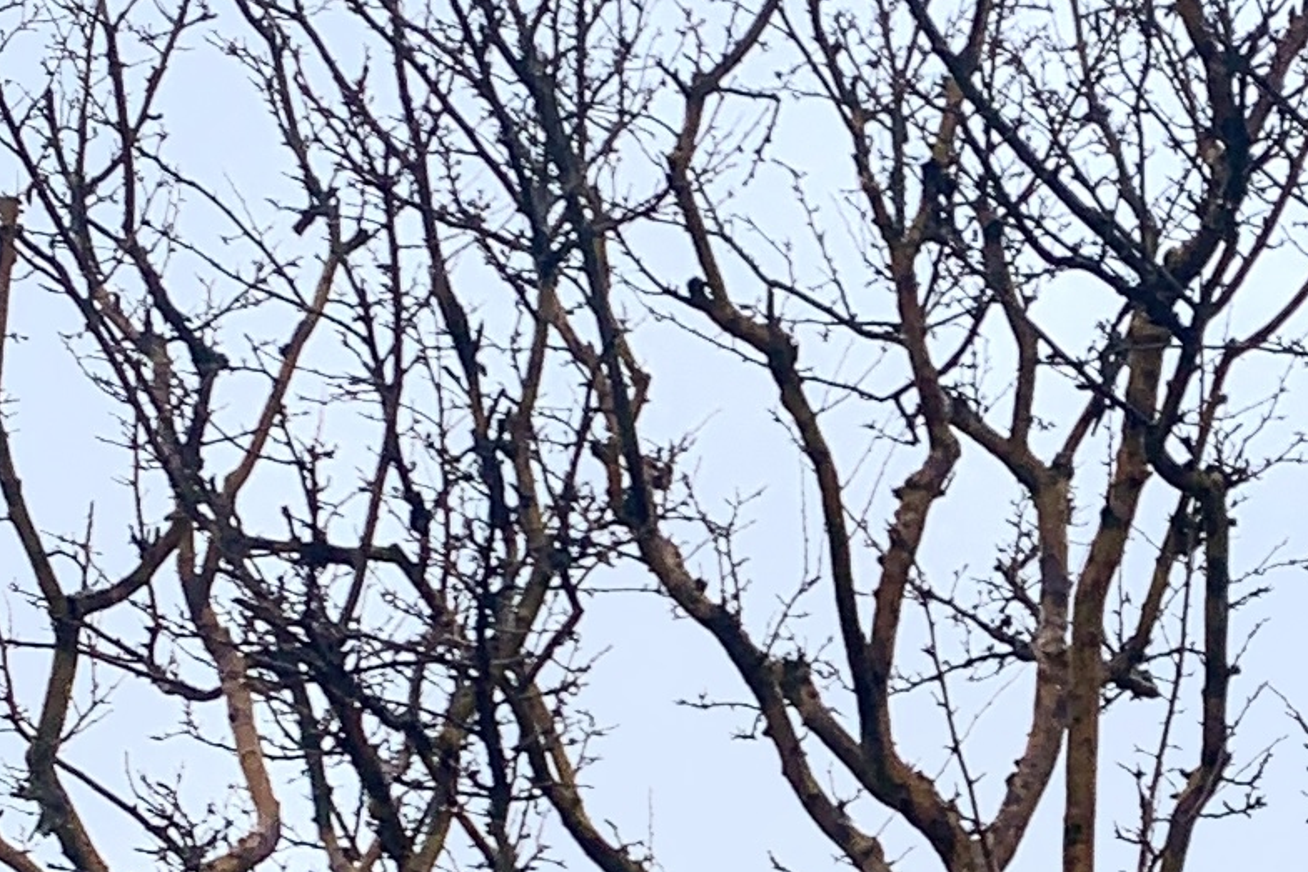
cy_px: 945
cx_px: 1330
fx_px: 5051
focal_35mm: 139
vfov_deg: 9.8
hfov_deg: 14.5
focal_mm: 4.25
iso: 25
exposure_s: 1/1111
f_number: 1.8
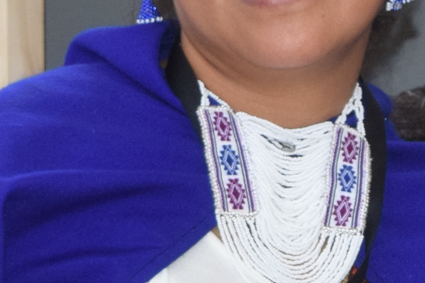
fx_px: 4356
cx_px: 802
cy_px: 87
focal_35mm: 369
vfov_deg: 3.7
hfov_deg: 5.5
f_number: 8
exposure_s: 1/200
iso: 800
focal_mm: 42
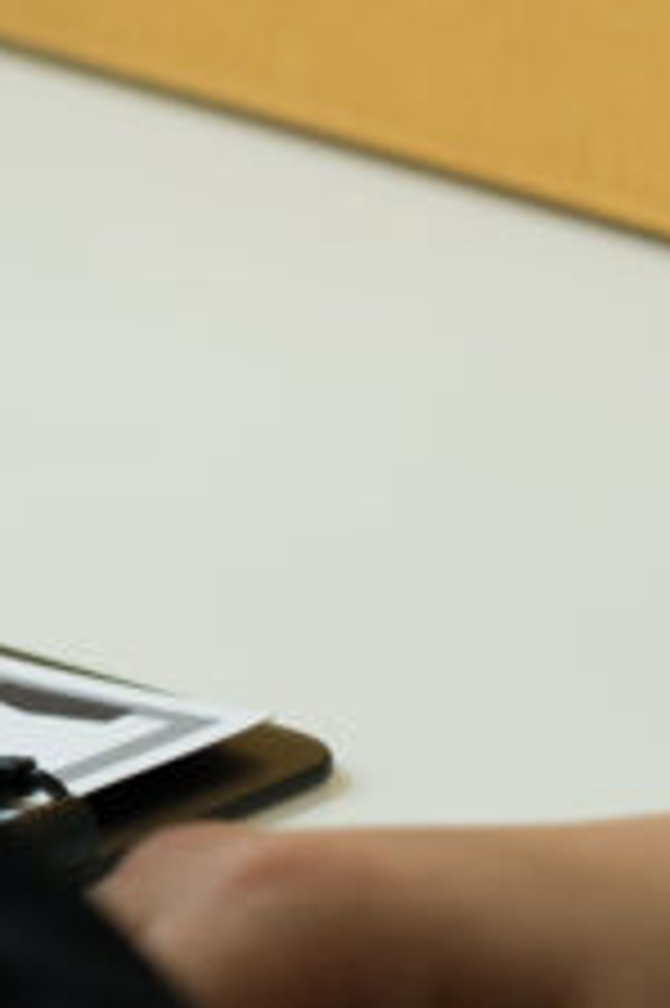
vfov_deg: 8.7
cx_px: -1461
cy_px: 124
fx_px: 6626
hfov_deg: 5.4
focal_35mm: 237
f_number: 2.8
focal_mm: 35
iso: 200
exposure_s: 1/125
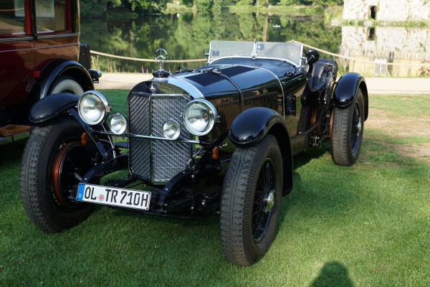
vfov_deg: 25.8
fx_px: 627
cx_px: 215
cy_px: 144
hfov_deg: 37.9
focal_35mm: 52
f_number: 5.6
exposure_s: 1/125
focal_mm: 35
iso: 100
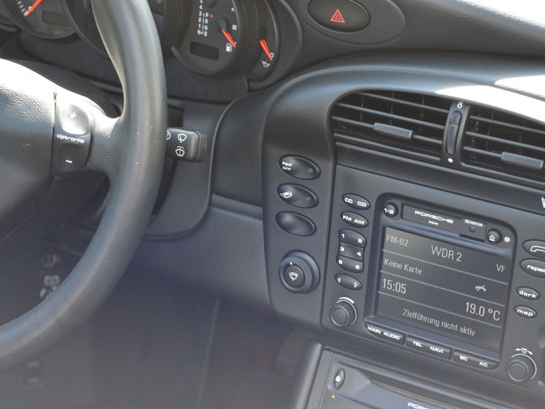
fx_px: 1426
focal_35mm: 91
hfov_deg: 21.6
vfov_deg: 16.3
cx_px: 285
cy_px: 205
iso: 400
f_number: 5.6
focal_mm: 55
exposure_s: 1/80
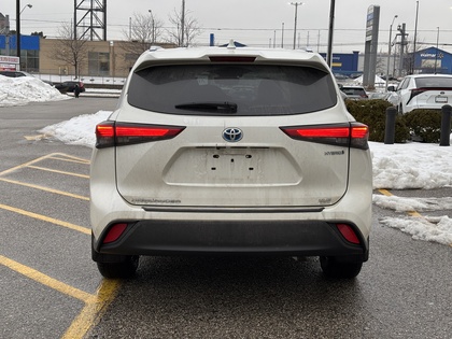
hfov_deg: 36.8
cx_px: 226
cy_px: 170
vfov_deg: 28.0
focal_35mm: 52
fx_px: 679
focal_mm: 5.96
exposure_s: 1/121
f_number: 1.6
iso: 32
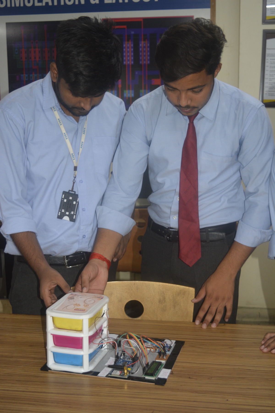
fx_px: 550
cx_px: 138
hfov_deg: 28.1
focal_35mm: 48
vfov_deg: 41.1
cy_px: 206
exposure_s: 1/60
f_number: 4.5
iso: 900
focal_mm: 32
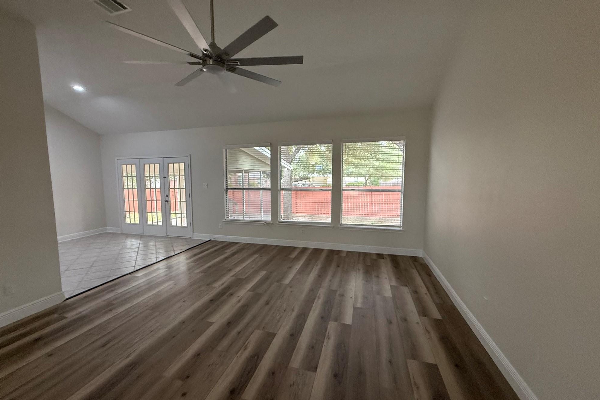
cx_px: 292
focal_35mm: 15
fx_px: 250
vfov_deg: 77.3
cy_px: 203
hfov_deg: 100.4
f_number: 2.2
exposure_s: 1/120
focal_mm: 2.22
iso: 320
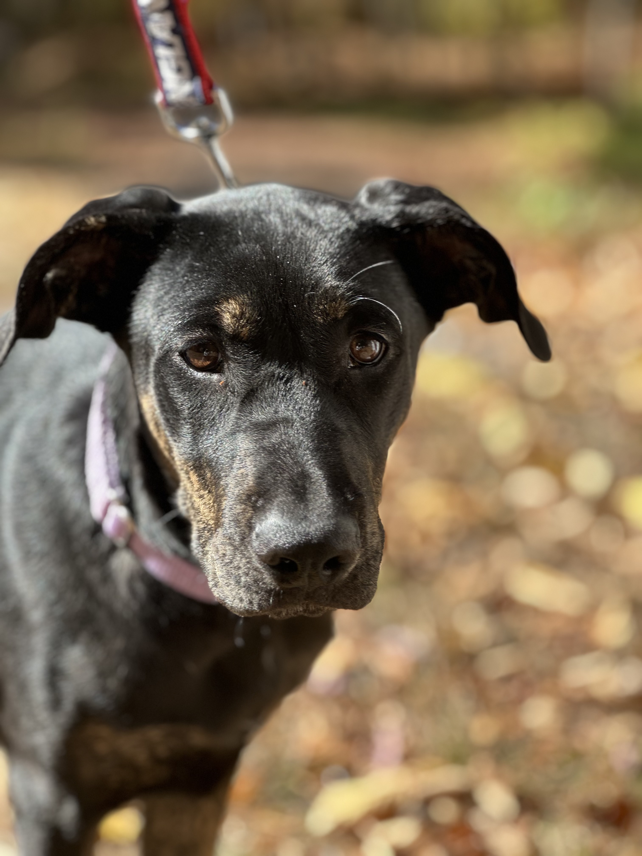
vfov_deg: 25.3
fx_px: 1904
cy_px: 428
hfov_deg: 19.1
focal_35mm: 77
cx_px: 321
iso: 20
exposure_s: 1/127
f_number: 2.8
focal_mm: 9
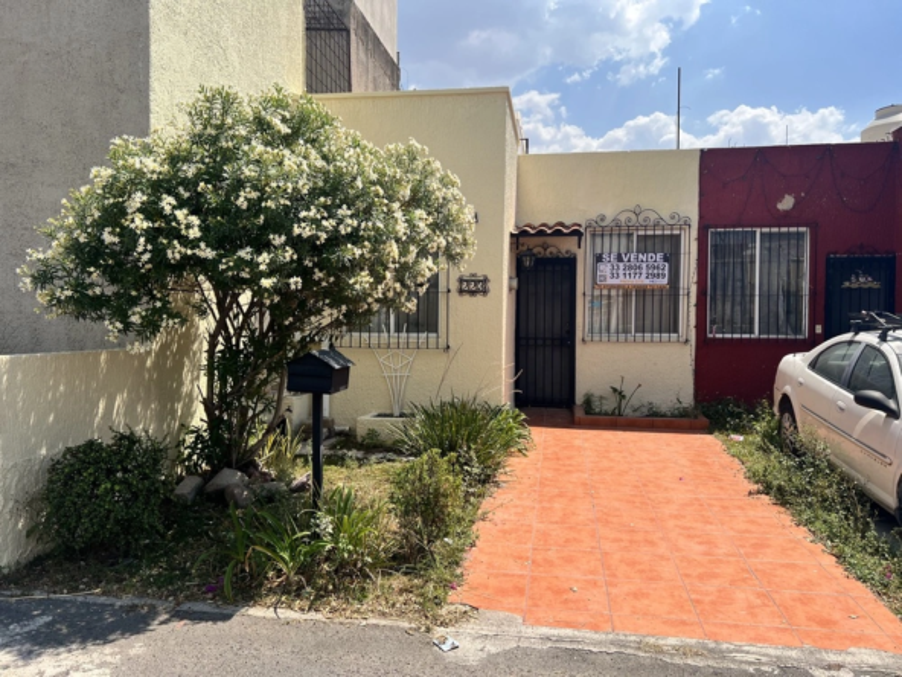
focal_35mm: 26
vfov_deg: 53.1
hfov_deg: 67.3
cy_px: 338
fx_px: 677
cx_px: 451
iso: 50
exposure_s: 1/3831
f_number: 1.5
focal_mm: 5.7
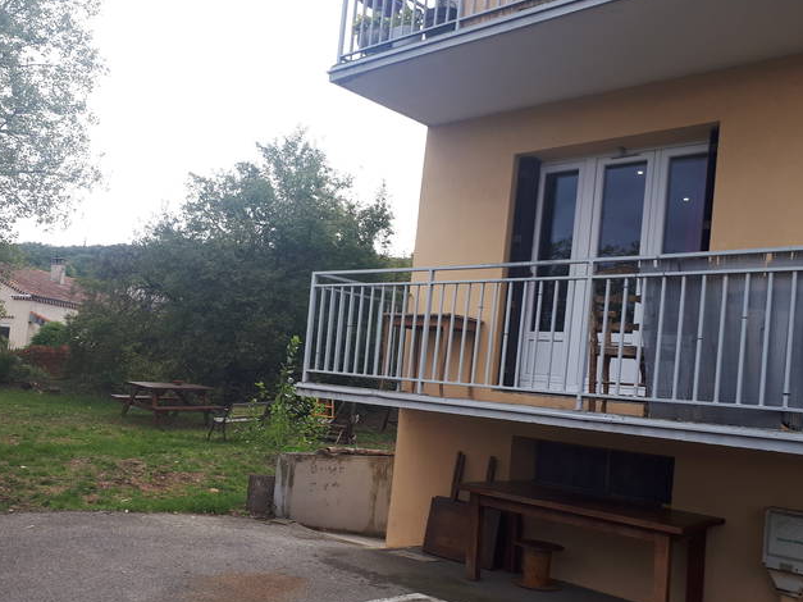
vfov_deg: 41.7
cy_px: 332
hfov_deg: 53.7
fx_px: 789
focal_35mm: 34
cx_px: 330
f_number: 1.9
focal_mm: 3.6
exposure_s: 1/172
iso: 40
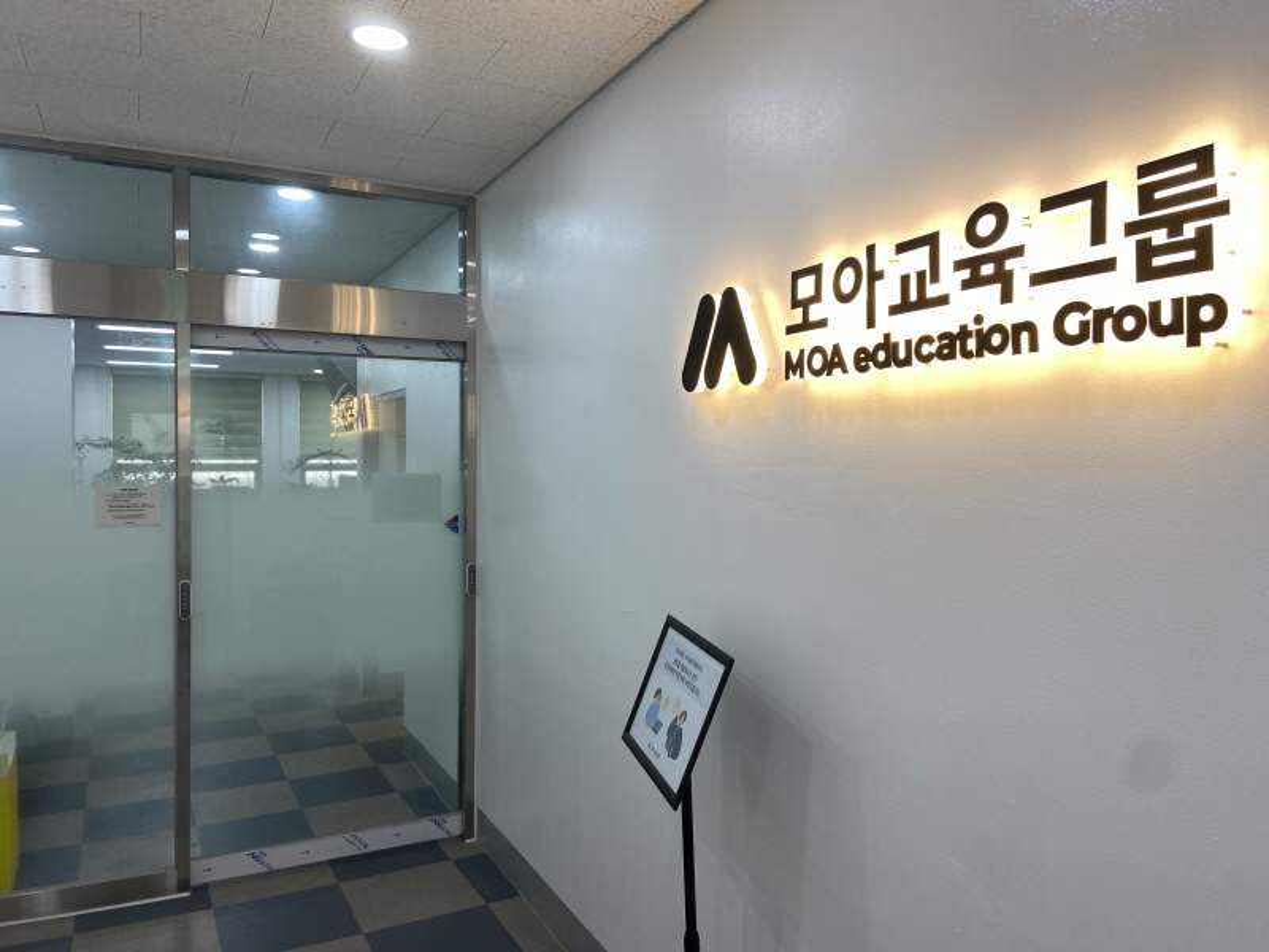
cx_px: 634
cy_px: 476
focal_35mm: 26
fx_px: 953
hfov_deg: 67.3
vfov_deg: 53.1
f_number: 1.8
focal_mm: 4.25
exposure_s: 1/124
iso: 32
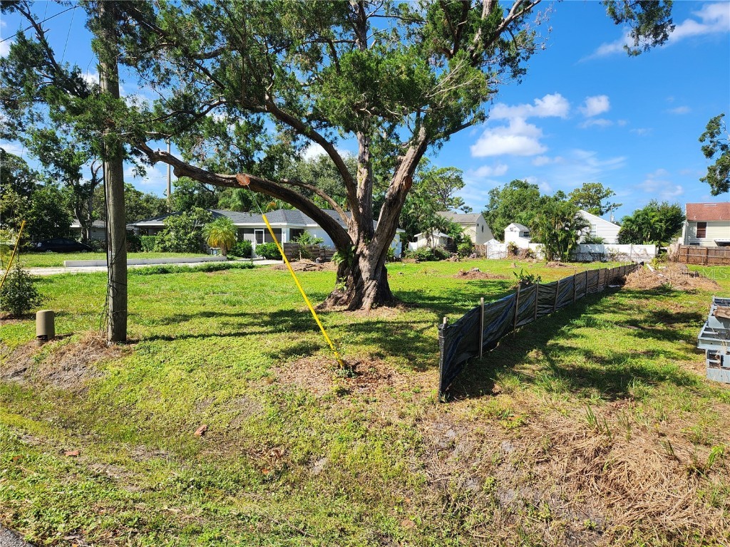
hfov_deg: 73.9
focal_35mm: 23
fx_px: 485
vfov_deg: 58.9
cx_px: 365
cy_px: 274
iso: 20
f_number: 1.8
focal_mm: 5.4
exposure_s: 1/1076
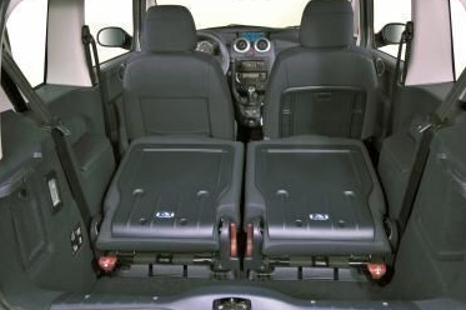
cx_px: 241
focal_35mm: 31
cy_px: 149
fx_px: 395
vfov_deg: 42.8
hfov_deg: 61.1
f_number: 11
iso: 200
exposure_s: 1/13
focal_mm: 19
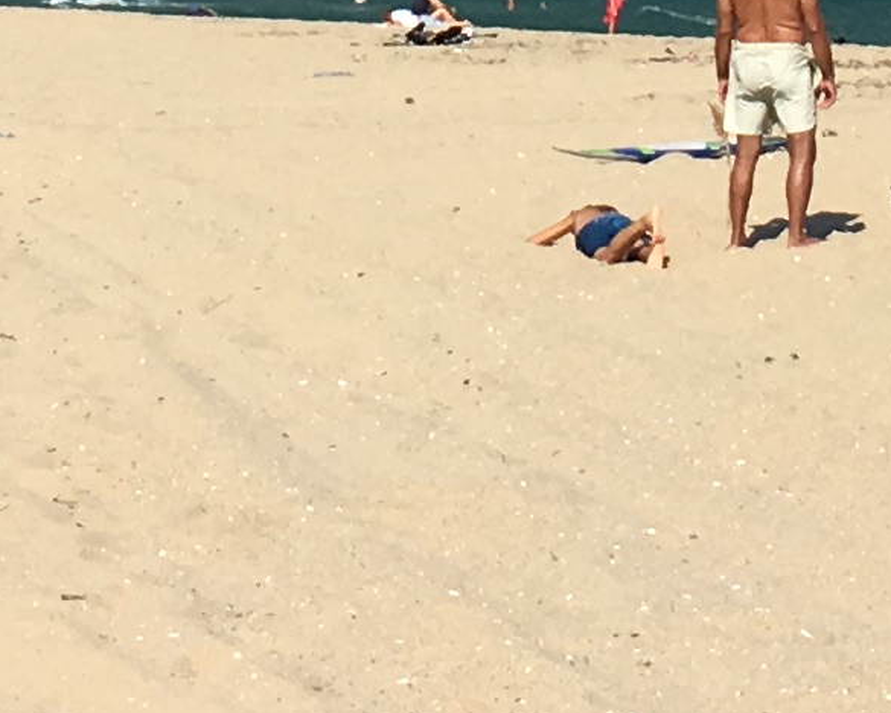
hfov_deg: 9.9
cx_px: 557
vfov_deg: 7.7
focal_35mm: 195
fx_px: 5142
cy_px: -619
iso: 25
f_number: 2.2
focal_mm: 4.15
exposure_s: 1/2849
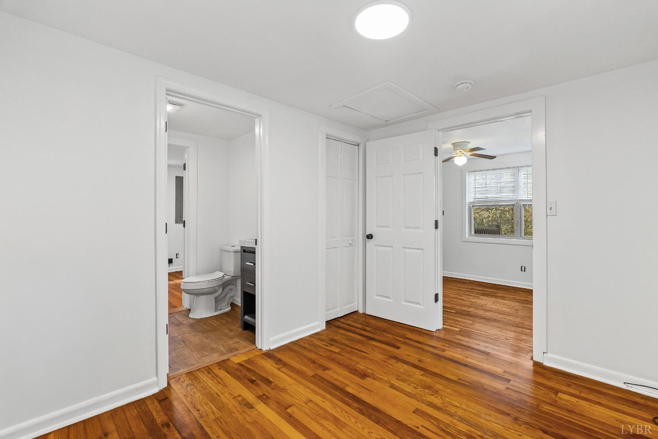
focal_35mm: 16
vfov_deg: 73.8
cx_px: 329
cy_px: 220
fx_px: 293
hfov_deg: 96.7
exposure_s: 1/20
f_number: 8
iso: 2500
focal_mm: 16
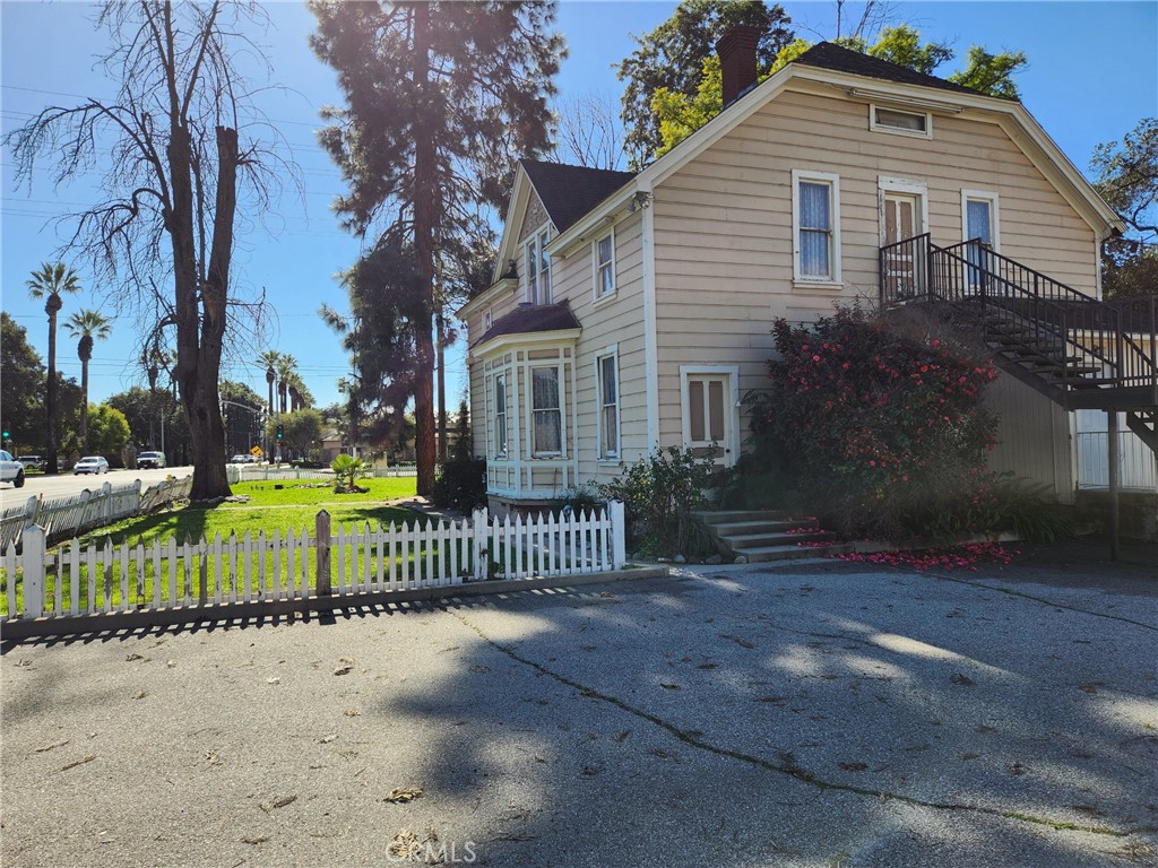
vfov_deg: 58.9
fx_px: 769
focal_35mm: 23
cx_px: 579
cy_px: 434
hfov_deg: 73.9
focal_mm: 5.4
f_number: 1.8
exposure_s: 1/1250
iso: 20
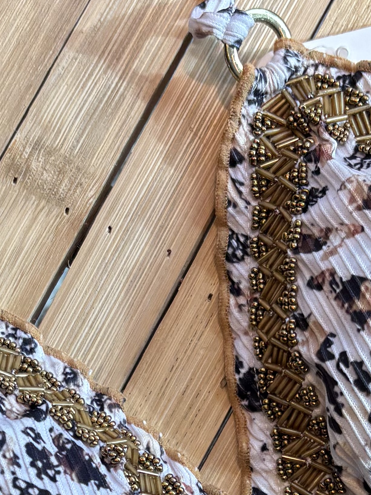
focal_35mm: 91
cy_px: 549
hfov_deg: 16.2
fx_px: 1300
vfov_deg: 20.5
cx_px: 232
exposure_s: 1/365
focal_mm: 5.96
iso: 50
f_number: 1.6
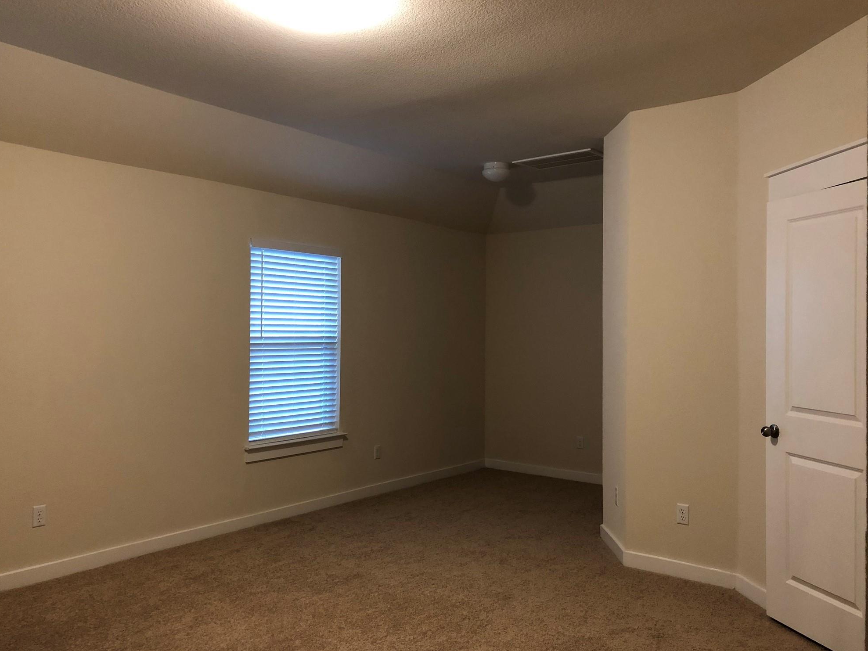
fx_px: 727
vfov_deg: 48.2
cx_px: 437
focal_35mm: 29
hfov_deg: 61.7
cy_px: 330
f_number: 1.8
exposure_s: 1/15
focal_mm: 4
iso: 100
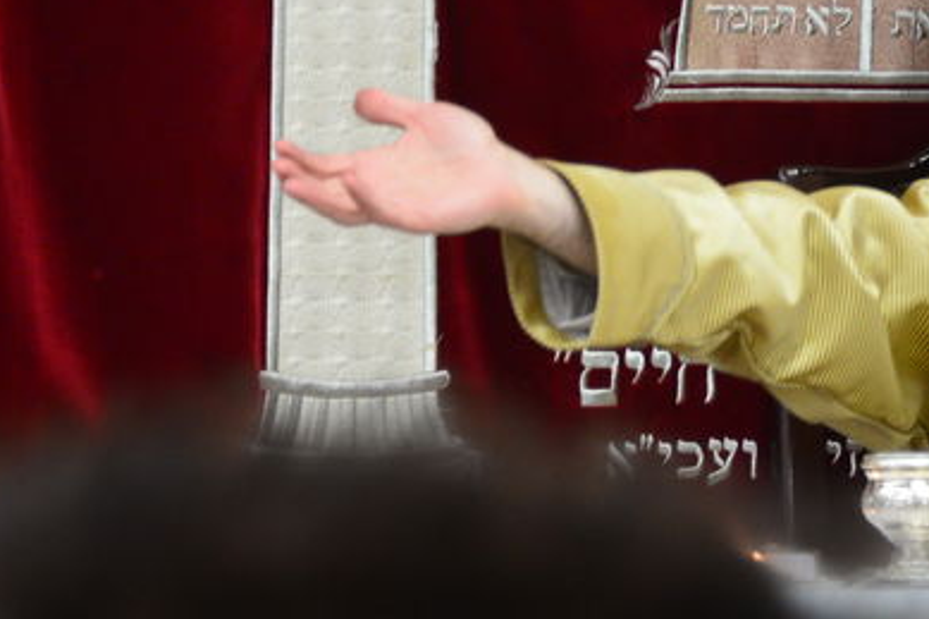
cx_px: 958
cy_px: 33
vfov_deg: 2.6
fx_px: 13464
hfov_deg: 3.9
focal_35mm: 522
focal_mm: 145
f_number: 5.6
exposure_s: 1/100
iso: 1250
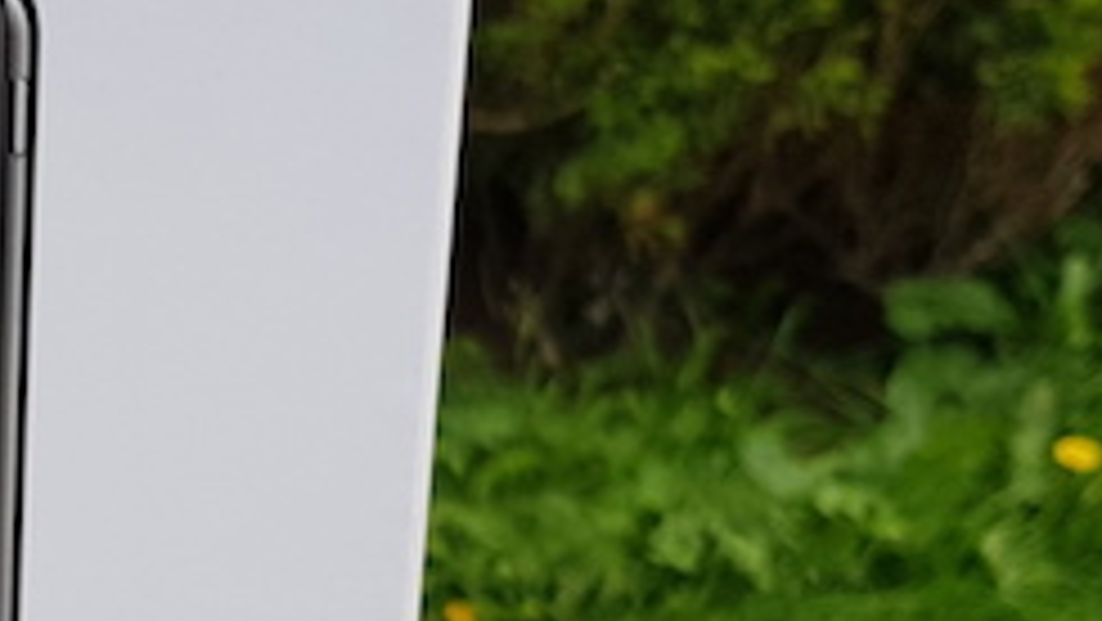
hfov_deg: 23.3
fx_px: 2572
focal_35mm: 88
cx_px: 22
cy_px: 652
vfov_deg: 13.5
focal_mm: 4.2
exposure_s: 1/210
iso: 40
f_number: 1.7
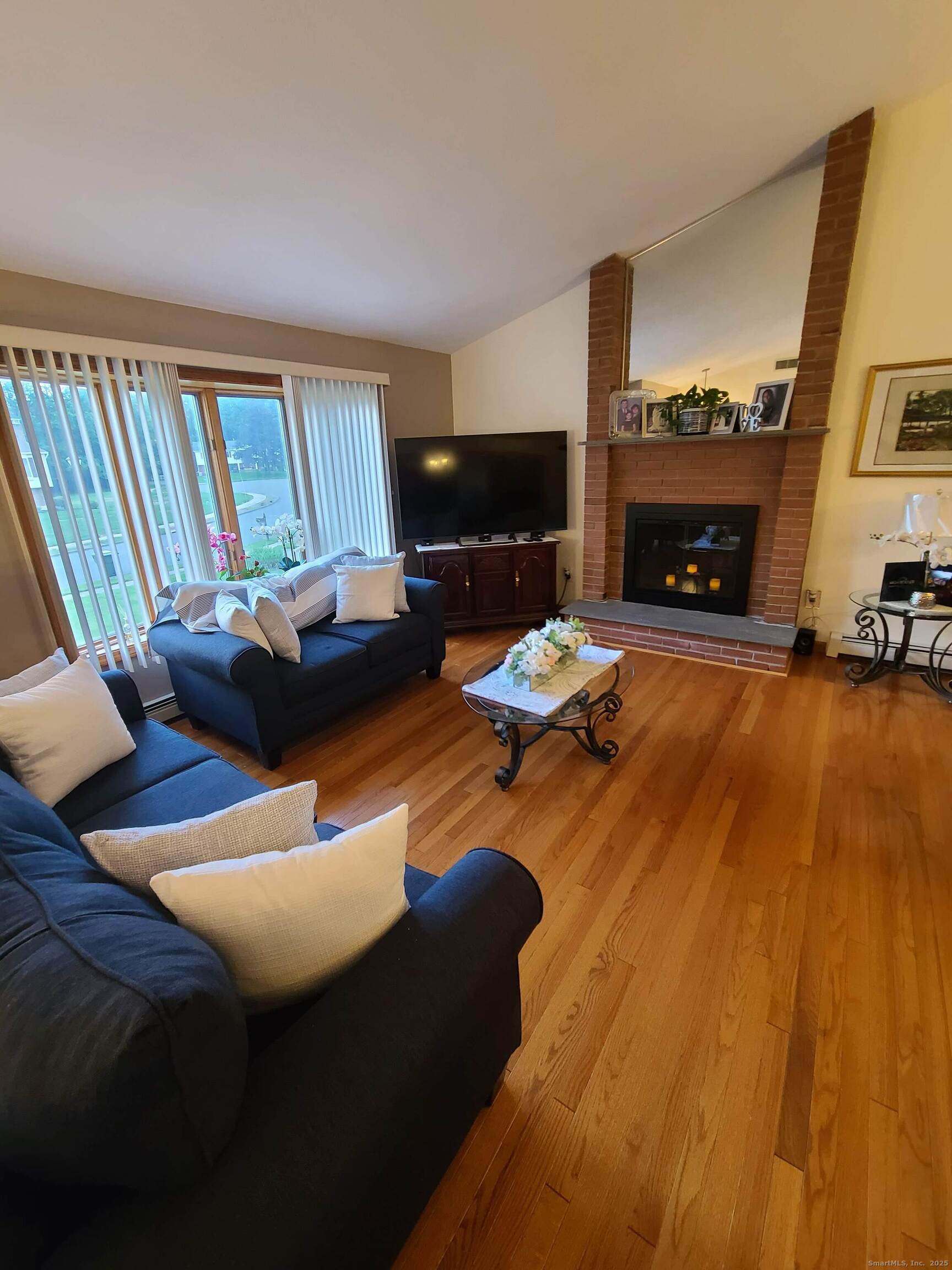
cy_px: 635
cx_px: 476
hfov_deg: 89.9
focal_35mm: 13
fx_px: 477
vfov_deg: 106.2
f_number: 2.2
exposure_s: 1/40
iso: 320
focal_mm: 2.2
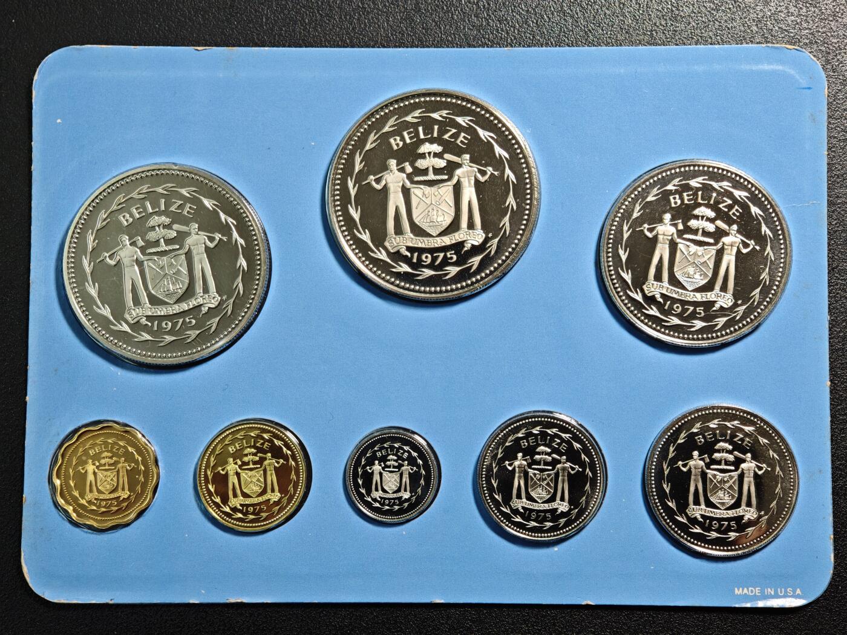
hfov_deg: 32.2
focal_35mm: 60
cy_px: 318
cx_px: 424
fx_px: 1468
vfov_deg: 24.4
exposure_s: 1/105
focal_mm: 9
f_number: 2
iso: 640
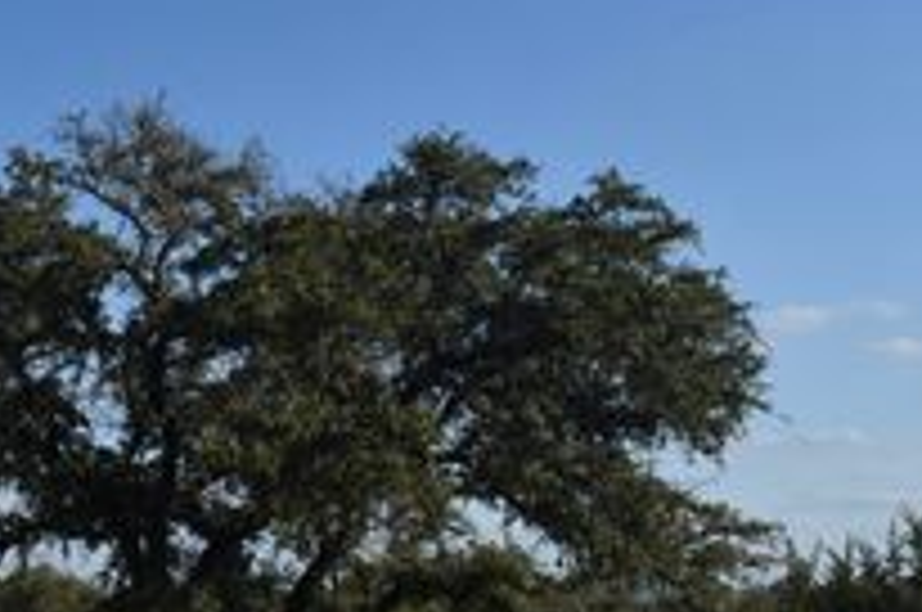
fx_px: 1688
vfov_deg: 20.5
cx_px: -40
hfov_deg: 28.3
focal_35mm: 66
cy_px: 367
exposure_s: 1/2000
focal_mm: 18
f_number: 5.6
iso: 280
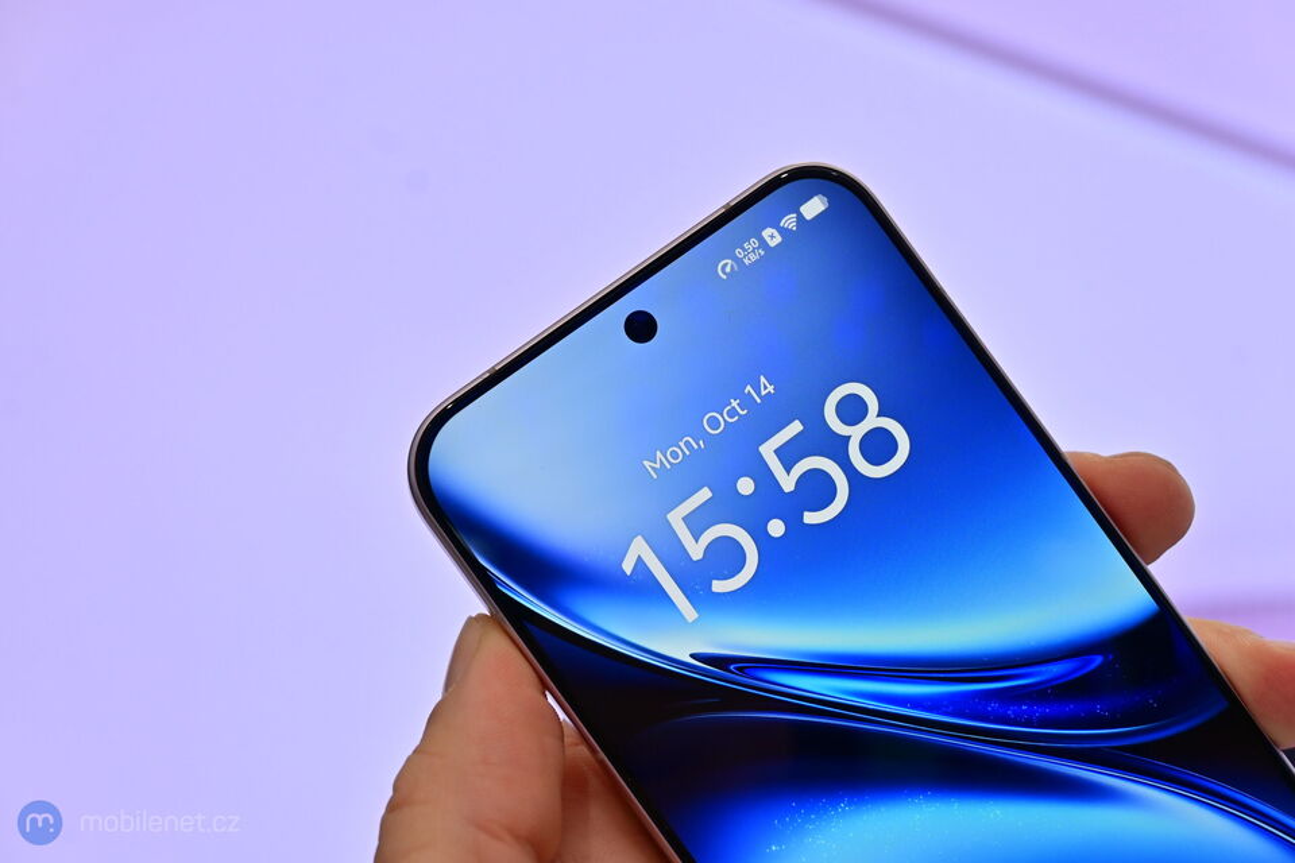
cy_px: 432
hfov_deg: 43.0
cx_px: 648
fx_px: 1646
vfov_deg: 29.4
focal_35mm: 46
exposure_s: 1/160
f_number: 6.3
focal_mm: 30.5
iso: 320
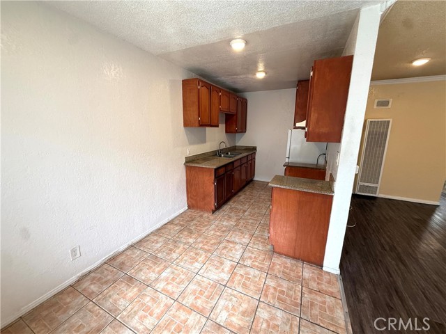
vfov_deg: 85.7
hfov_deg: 102.1
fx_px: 180
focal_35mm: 14
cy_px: 167
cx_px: 223
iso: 200
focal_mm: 2.22
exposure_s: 1/120
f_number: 2.2
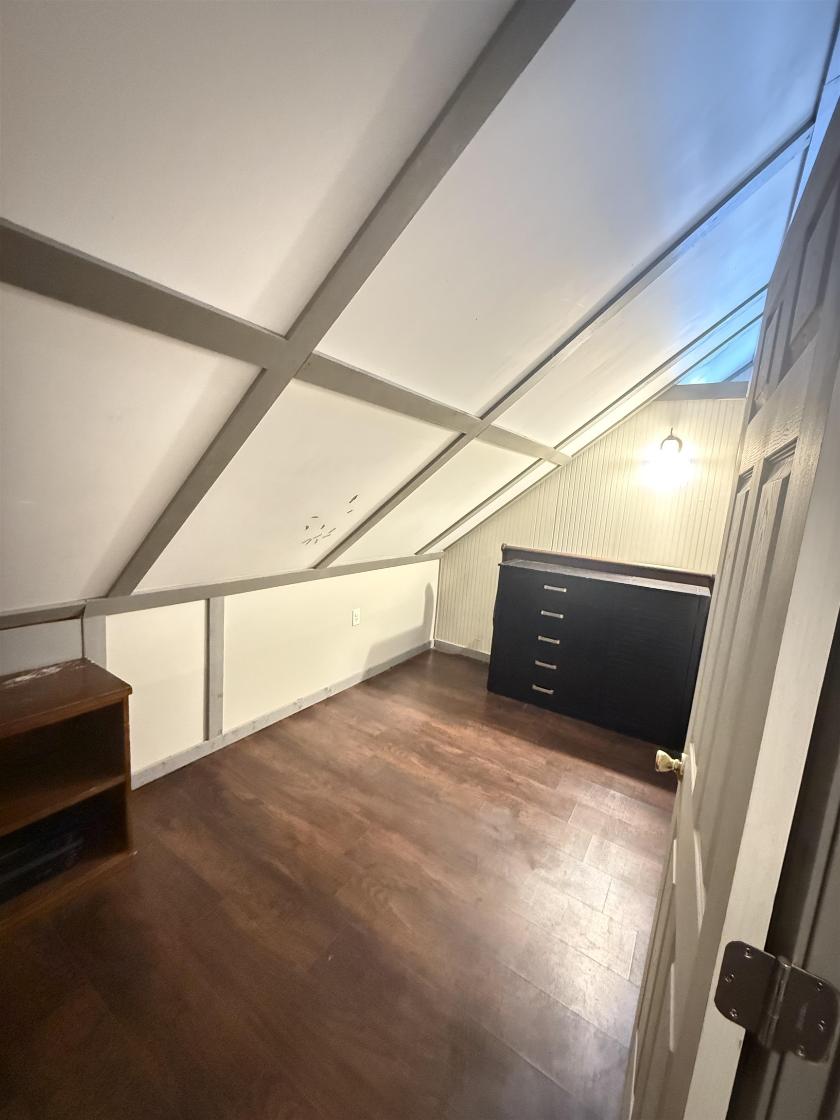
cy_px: 560
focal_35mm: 14
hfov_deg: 85.7
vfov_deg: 102.1
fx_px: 453
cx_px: 420
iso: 2500
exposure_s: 1/24
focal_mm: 2.22
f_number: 2.2
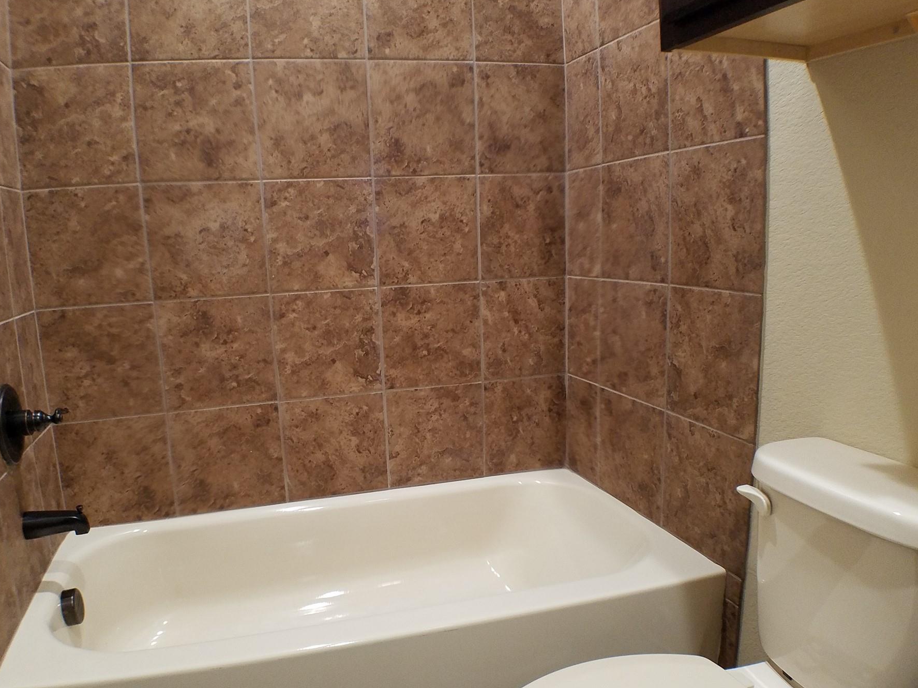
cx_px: 406
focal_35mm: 30
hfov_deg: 59.8
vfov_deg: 46.8
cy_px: 366
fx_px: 796
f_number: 1.7
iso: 200
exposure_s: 1/23
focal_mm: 4.2
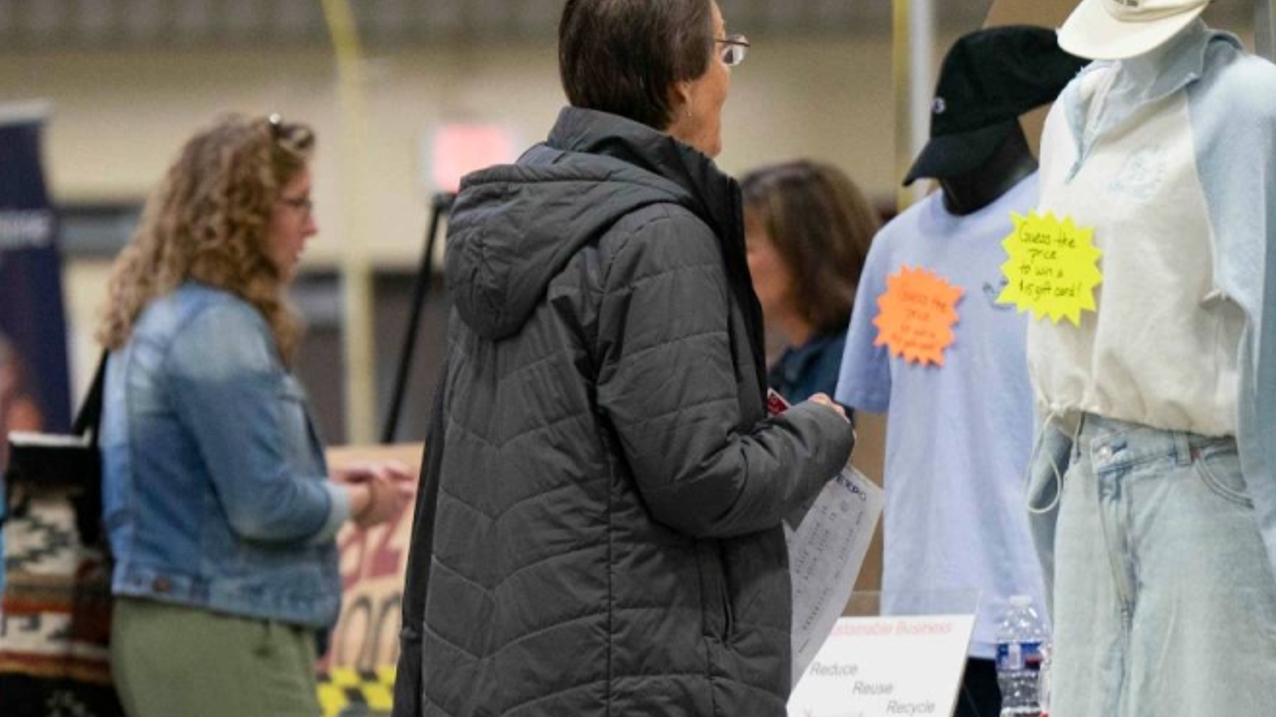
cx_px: 507
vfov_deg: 2.6
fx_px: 16103
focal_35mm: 476
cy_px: 730
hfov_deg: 4.5
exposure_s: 1/250
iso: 2500
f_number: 2.8
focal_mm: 200
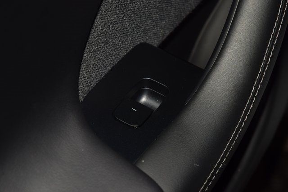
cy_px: 96
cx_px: 144
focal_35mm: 105
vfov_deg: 13.0
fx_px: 840
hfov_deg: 19.5
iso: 100
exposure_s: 1/125
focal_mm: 70
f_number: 8
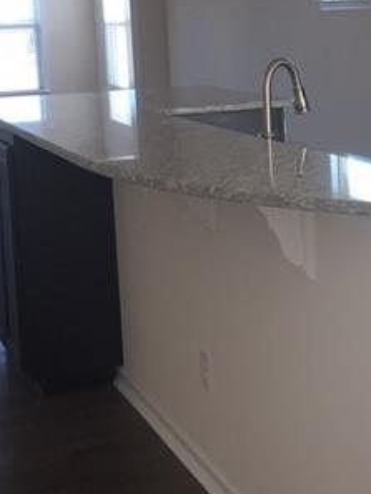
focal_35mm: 75
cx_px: 386
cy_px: 126
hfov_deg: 19.0
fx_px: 1071
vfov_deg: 25.7
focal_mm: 4.15
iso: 32
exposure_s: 1/30
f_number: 2.2
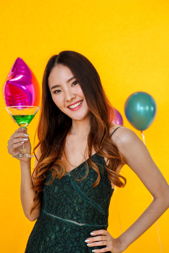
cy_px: 136
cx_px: 79
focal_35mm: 57
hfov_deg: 23.8
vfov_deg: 35.0
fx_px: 401
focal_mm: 25
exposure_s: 1/80
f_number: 2.8
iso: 200
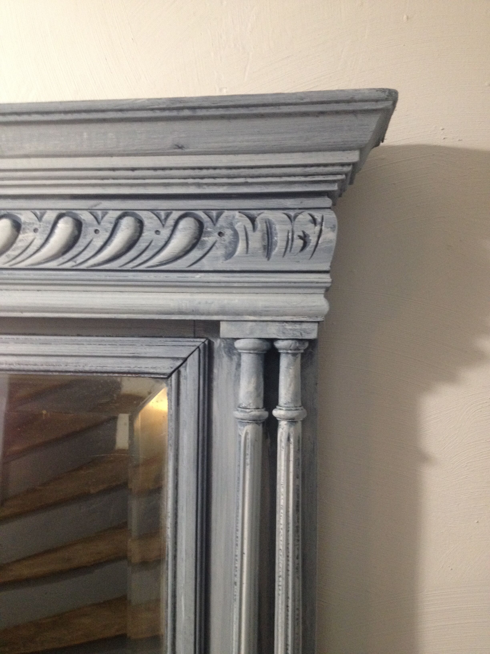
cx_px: 245
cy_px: 327
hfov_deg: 40.7
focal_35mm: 35
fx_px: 661
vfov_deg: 52.6
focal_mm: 4.28
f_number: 2.4
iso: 200
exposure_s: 1/20
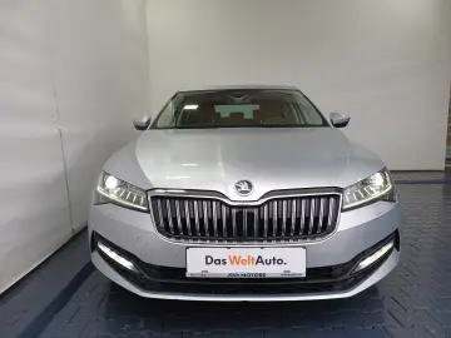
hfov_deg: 69.4
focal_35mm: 25
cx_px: 226
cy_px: 169
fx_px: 326
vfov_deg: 54.9
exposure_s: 1/112
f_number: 1.8
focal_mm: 4.65
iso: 50
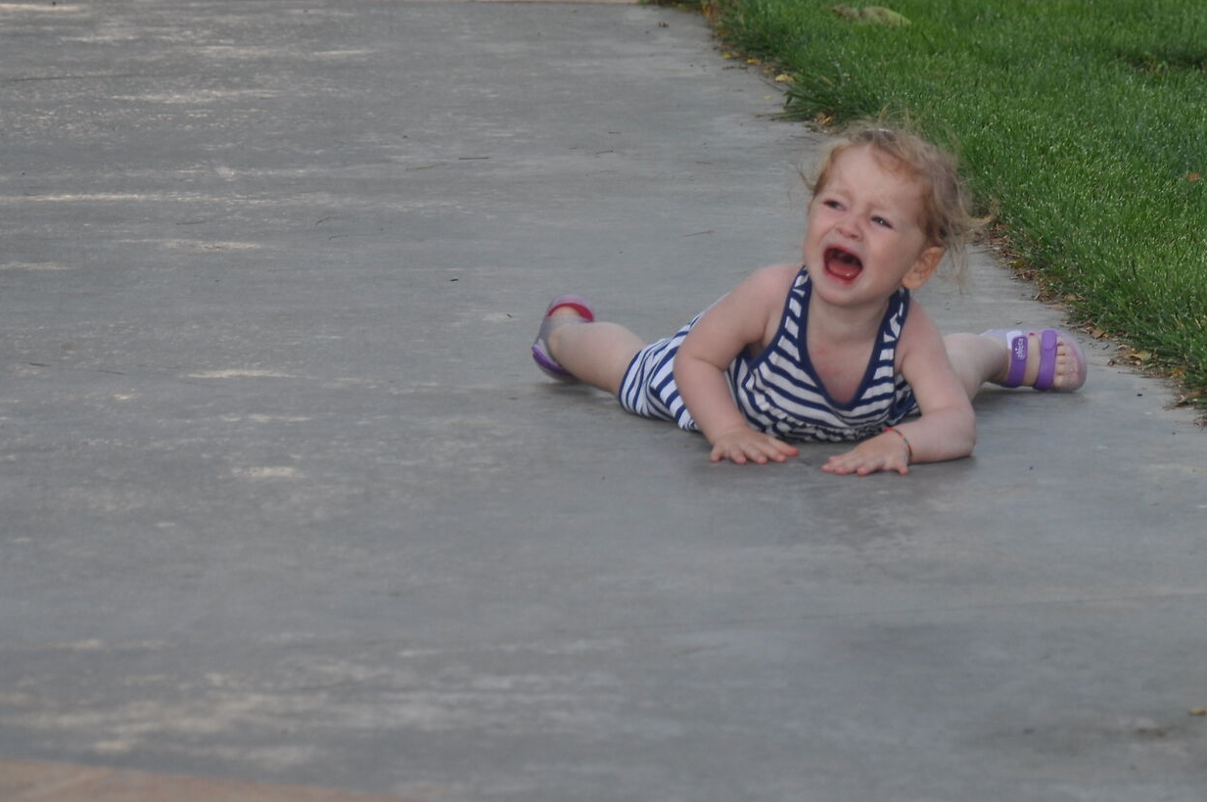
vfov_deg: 6.3
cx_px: 843
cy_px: 213
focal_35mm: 219
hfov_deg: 9.4
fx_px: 7333
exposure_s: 1/200
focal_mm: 75
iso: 200
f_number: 6.3
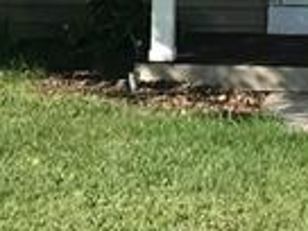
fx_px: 1877
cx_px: 303
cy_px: -328
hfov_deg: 9.3
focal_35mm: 211
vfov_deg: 6.7
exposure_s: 1/1880
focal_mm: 3.99
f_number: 1.8
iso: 20
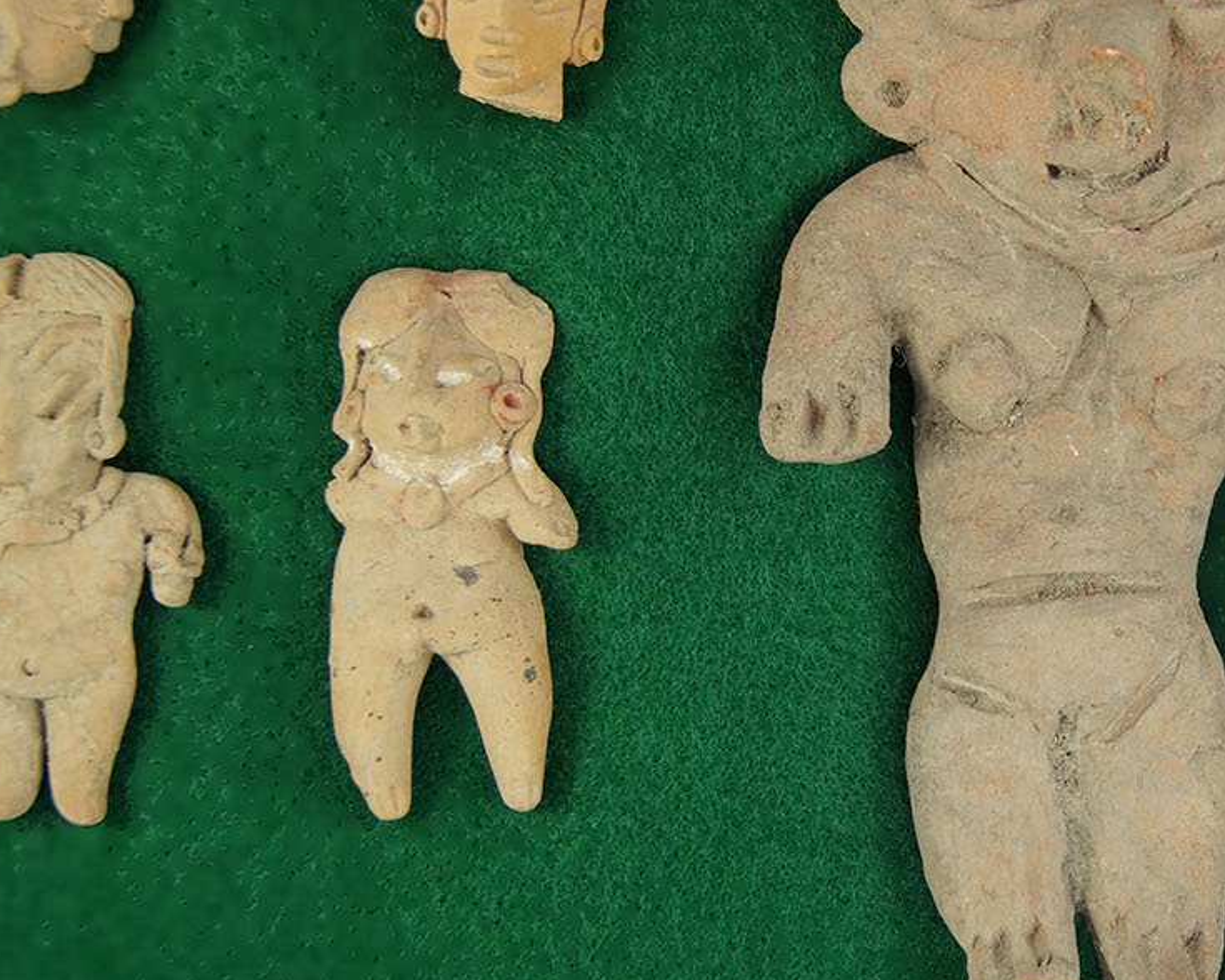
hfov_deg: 24.6
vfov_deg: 20.1
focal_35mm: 76
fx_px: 2755
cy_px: 347
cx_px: 1022
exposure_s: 1/60
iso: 640
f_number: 4.5
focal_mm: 28
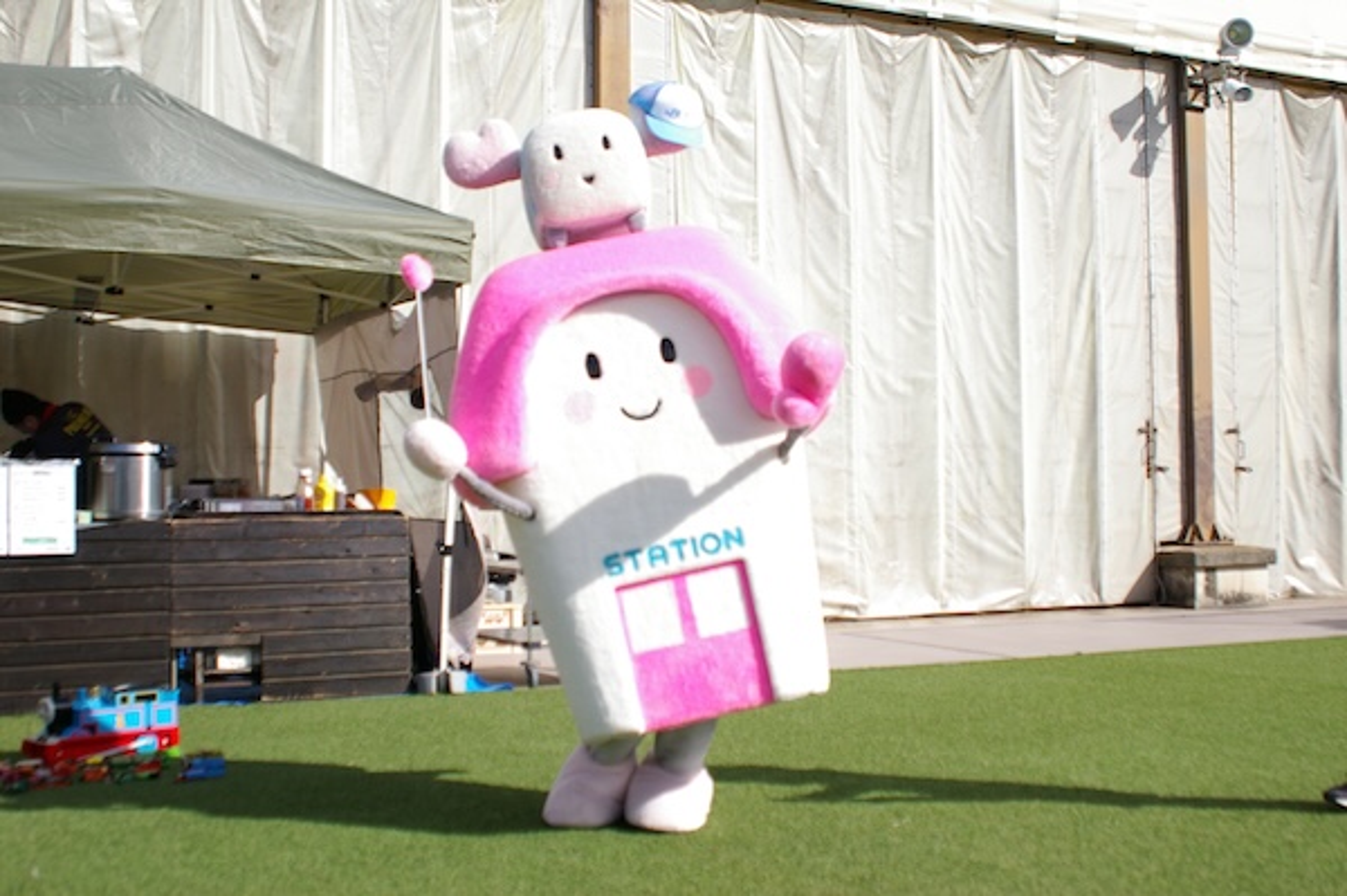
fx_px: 1570
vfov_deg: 31.8
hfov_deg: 46.4
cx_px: 674
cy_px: 448
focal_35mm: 42
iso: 400
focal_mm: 28
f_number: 4
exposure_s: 1/4000
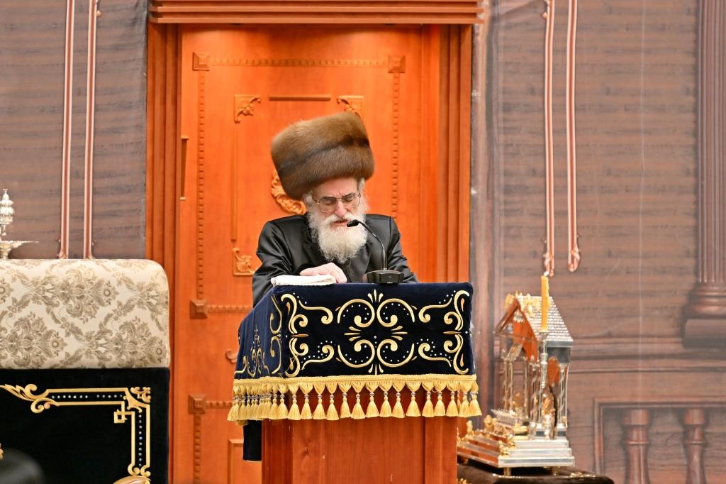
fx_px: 6048
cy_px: 242
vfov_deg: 4.6
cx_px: 363
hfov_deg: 6.9
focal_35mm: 300
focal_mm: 200
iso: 250
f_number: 2.8
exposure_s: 1/200
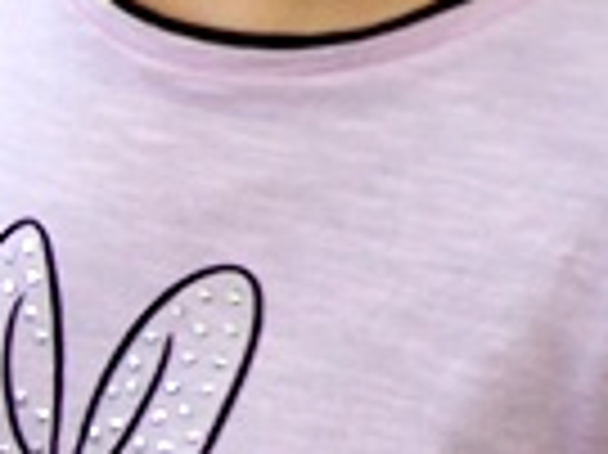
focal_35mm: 200
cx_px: 743
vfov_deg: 7.2
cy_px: -357
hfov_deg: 9.8
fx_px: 3510
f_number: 2.7
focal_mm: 6
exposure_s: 1/30
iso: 80
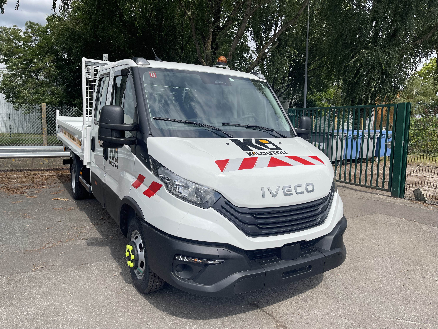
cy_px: 164
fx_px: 316
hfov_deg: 69.4
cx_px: 219
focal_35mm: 25
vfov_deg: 54.9
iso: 32
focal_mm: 5.1
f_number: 1.6
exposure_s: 1/4202
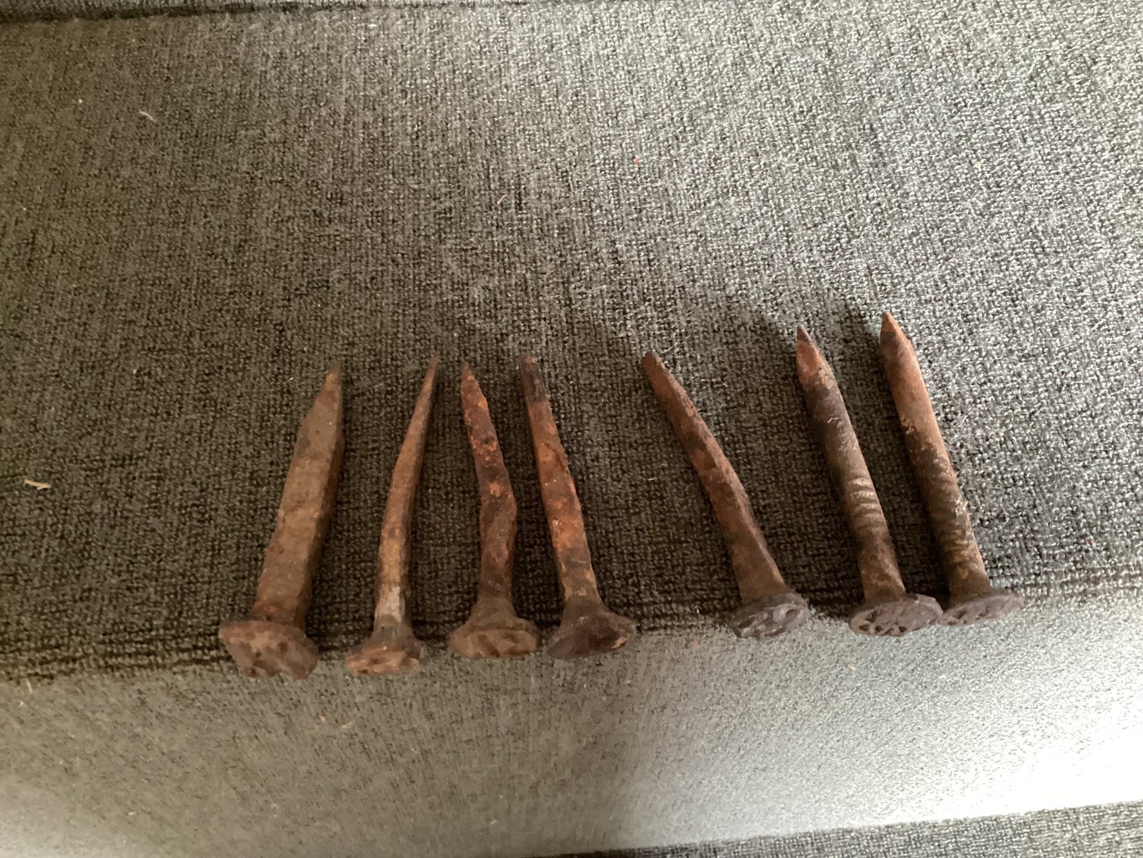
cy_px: 429
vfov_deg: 45.4
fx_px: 1024
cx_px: 572
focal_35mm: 31
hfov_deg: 58.3
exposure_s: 1/25
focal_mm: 3.3
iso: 500
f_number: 2.4
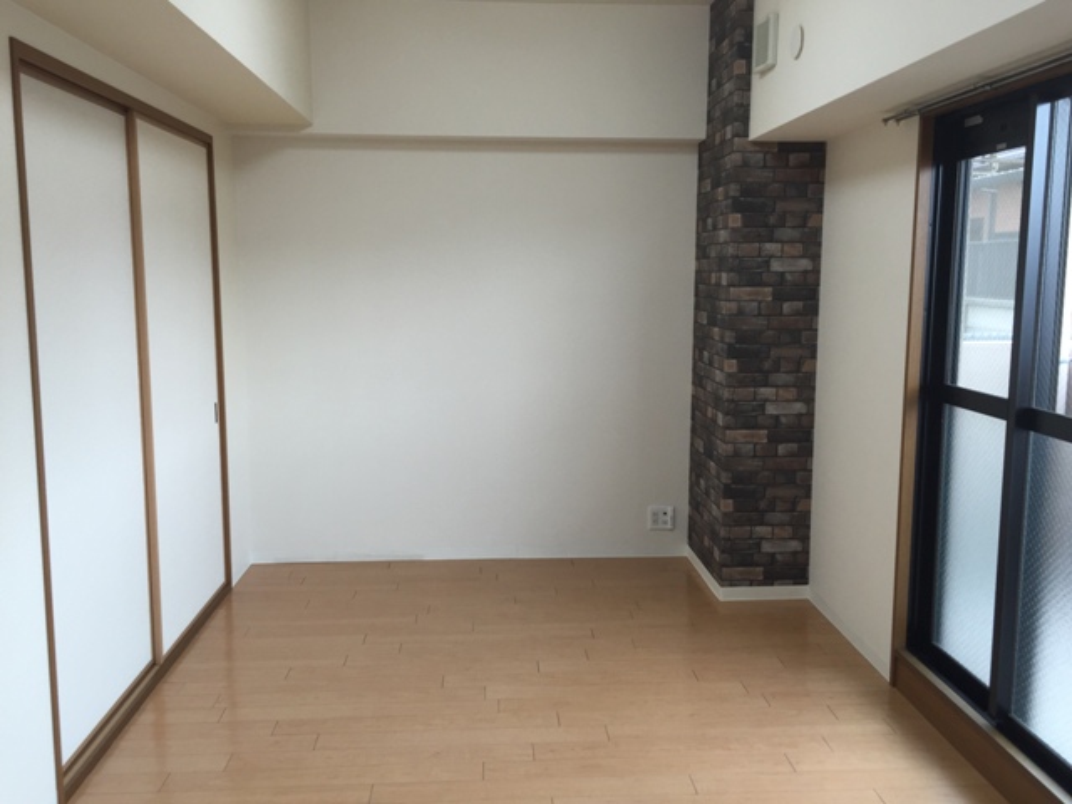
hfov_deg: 61.7
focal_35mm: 29
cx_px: 536
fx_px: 898
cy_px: 402
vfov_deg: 48.2
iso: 40
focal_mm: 4.15
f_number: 2.2
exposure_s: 1/60
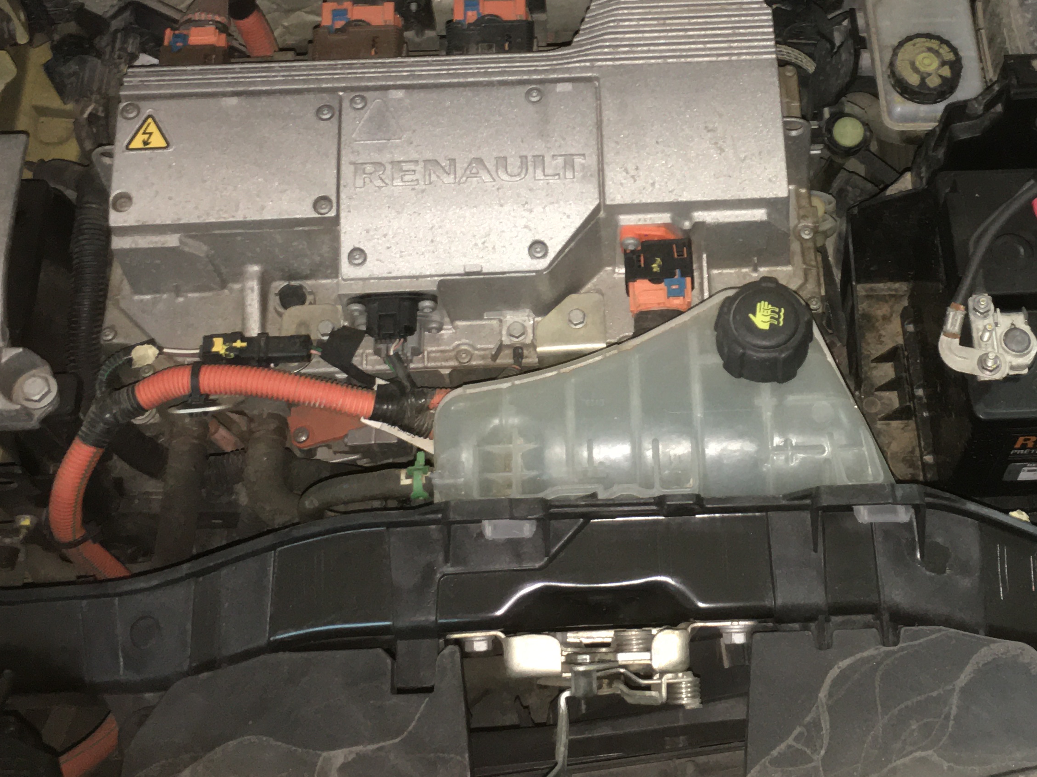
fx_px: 1558
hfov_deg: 36.5
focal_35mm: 52
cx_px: 670
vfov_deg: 27.6
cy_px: 176
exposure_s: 1/17
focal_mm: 4.15
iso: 125
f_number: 2.2
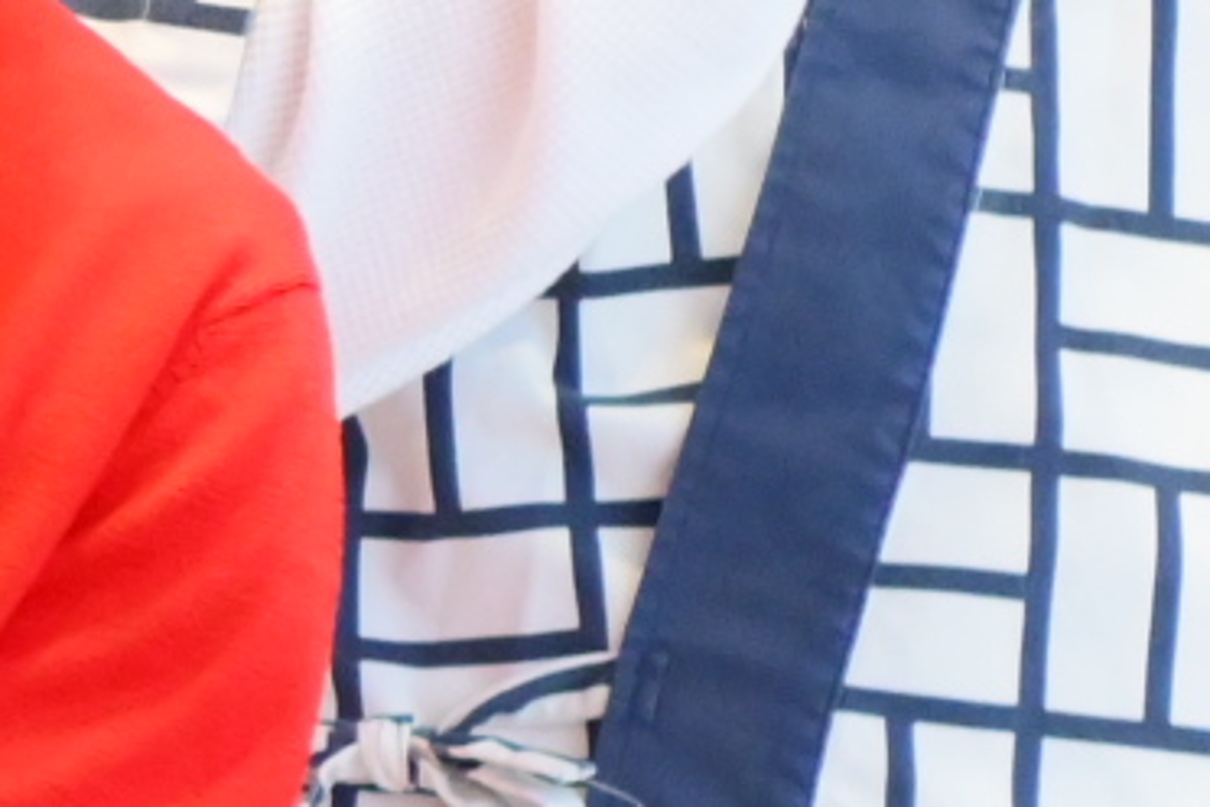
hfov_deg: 3.5
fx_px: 18955
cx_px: -3048
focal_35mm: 564
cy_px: 133
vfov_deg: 2.4
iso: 2000
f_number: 4
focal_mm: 52
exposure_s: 1/160
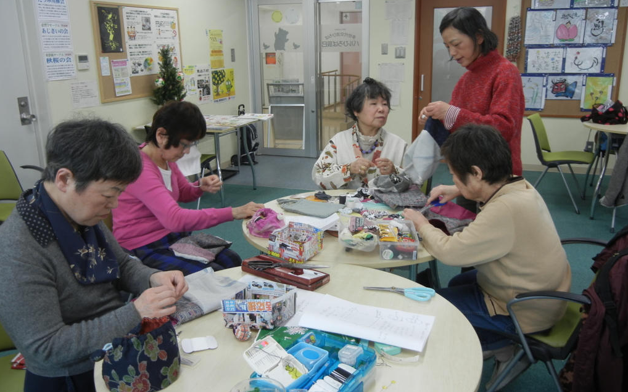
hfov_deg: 59.7
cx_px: 315
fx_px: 548
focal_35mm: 32
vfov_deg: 39.4
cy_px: 183
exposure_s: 1/30
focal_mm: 5.4
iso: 163
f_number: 3.5
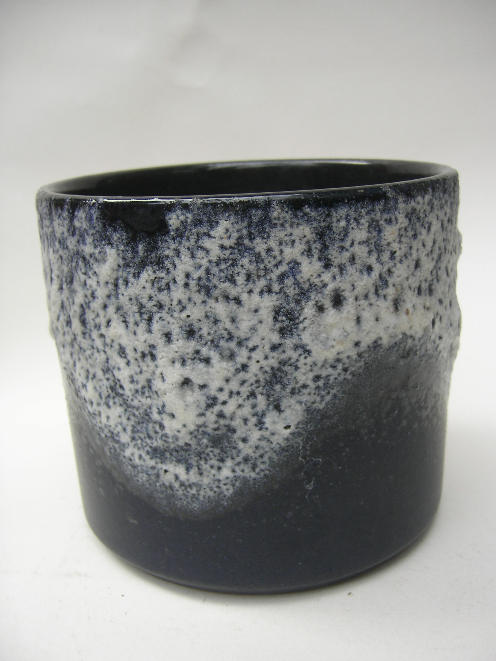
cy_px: 330
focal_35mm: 36
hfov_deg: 39.7
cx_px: 248
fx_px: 688
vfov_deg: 51.4
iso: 64
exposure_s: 1/60
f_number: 2.8
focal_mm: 60
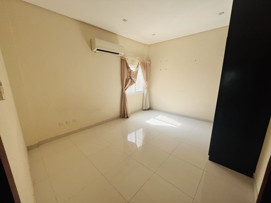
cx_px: 136
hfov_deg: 106.2
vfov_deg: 89.9
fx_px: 102
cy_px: 102
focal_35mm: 13
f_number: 1.8
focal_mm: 1.57
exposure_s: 1/99
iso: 50
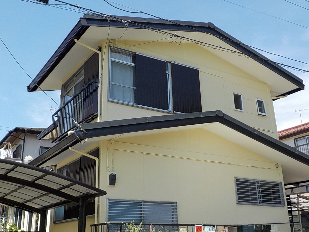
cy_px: 116
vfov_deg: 46.8
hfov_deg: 60.0
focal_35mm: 30
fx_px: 268
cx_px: 154
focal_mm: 4.1
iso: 125
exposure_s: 1/800
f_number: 3.3
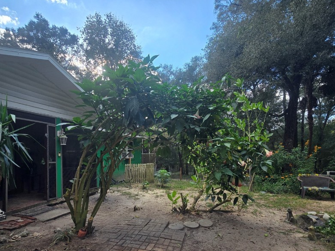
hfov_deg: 91.0
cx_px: 165
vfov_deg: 73.6
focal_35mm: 17
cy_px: 154
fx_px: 164
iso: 50
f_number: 2.2
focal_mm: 2.2
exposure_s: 1/480
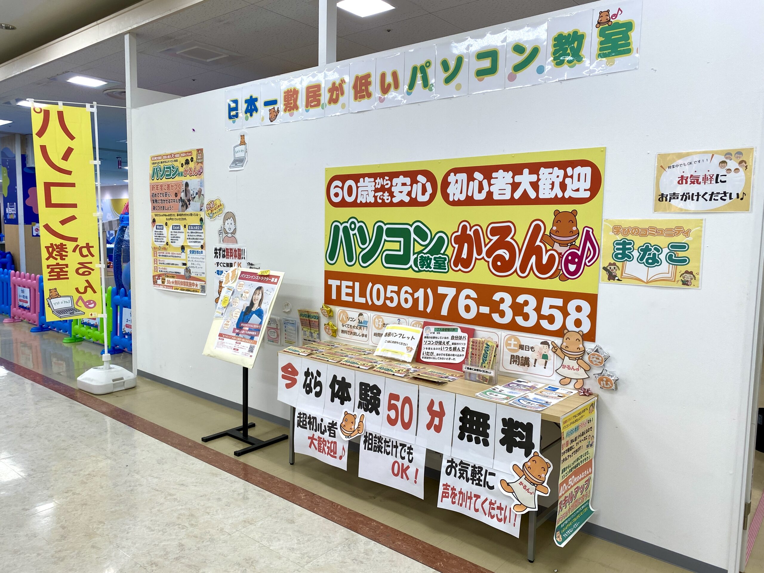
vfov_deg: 53.1
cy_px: 286
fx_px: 574
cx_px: 382
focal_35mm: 26
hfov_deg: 67.3
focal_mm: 4.25
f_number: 1.8
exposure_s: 1/120
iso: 40
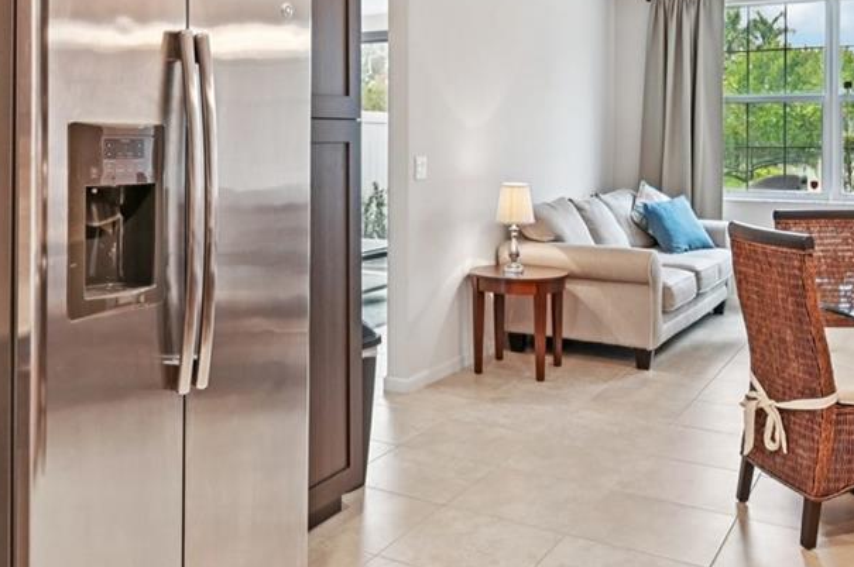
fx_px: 877
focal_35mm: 37
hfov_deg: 51.9
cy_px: 169
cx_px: 387
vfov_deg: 35.3
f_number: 8
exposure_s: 1/30
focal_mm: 14
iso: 1250
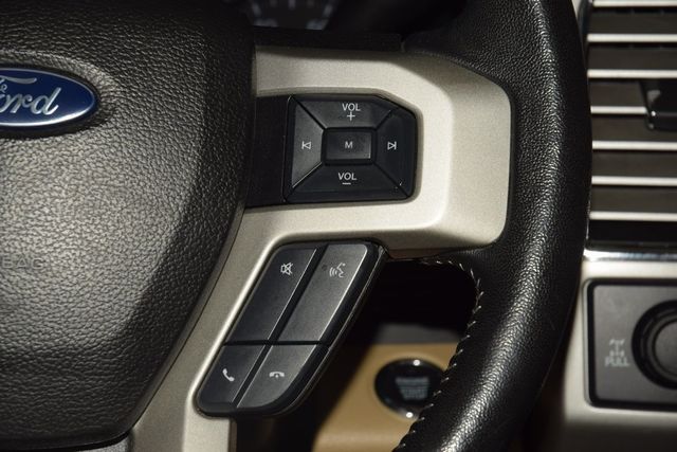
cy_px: 226
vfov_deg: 13.0
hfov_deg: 19.5
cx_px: 338
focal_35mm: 105
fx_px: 1975
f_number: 8
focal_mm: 70
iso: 100
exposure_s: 1/125
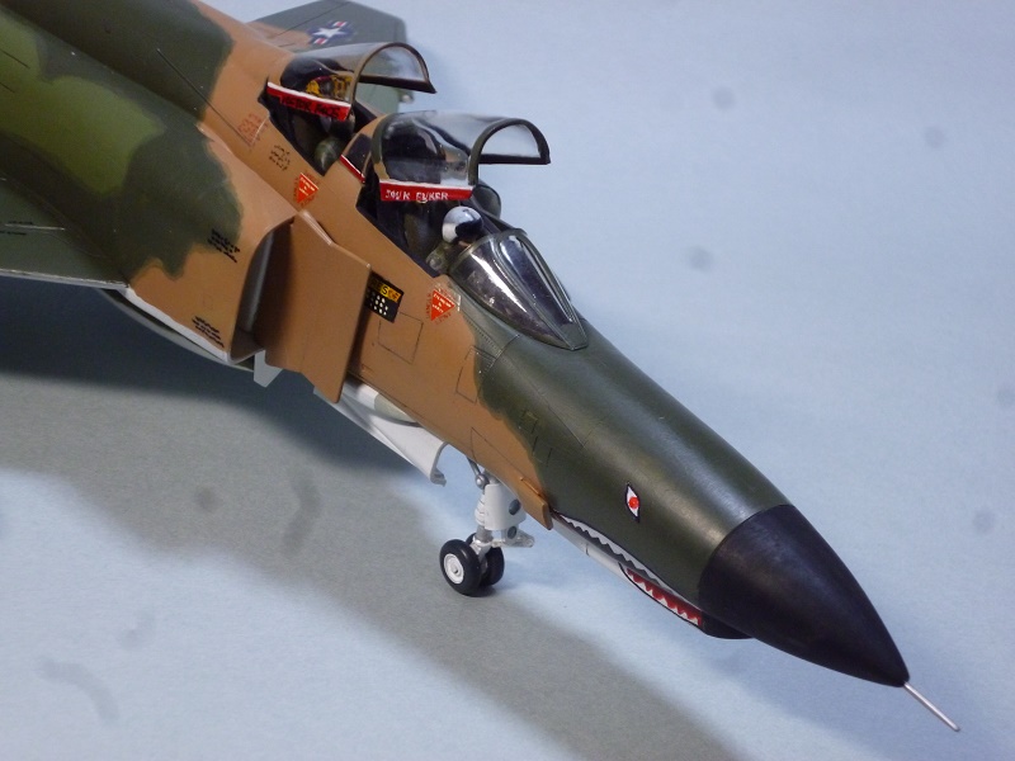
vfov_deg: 21.0
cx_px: 508
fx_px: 2053
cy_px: 380
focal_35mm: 70
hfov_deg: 27.8
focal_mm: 12.5
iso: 400
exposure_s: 1/40
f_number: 5
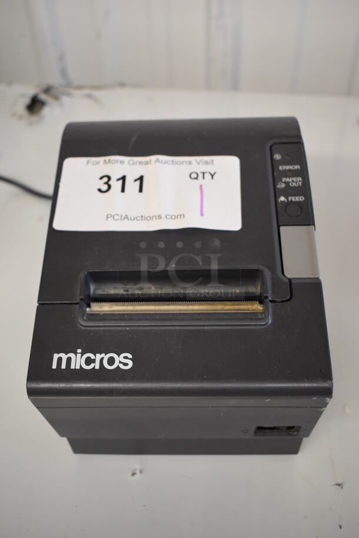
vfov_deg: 51.3
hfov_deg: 35.5
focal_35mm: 38
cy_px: 269
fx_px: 560
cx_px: 180
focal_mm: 25
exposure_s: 1/125
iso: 1600
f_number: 4
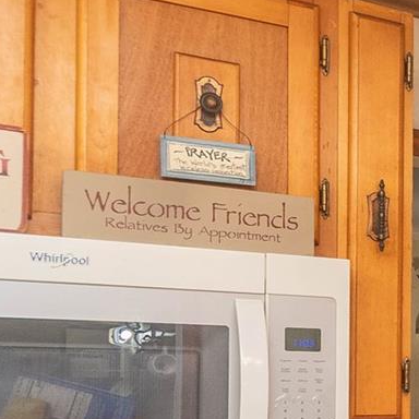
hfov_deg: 16.6
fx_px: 931
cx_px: 903
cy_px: 427
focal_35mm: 68
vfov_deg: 24.1
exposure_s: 1/60
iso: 800
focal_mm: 10
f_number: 5.6
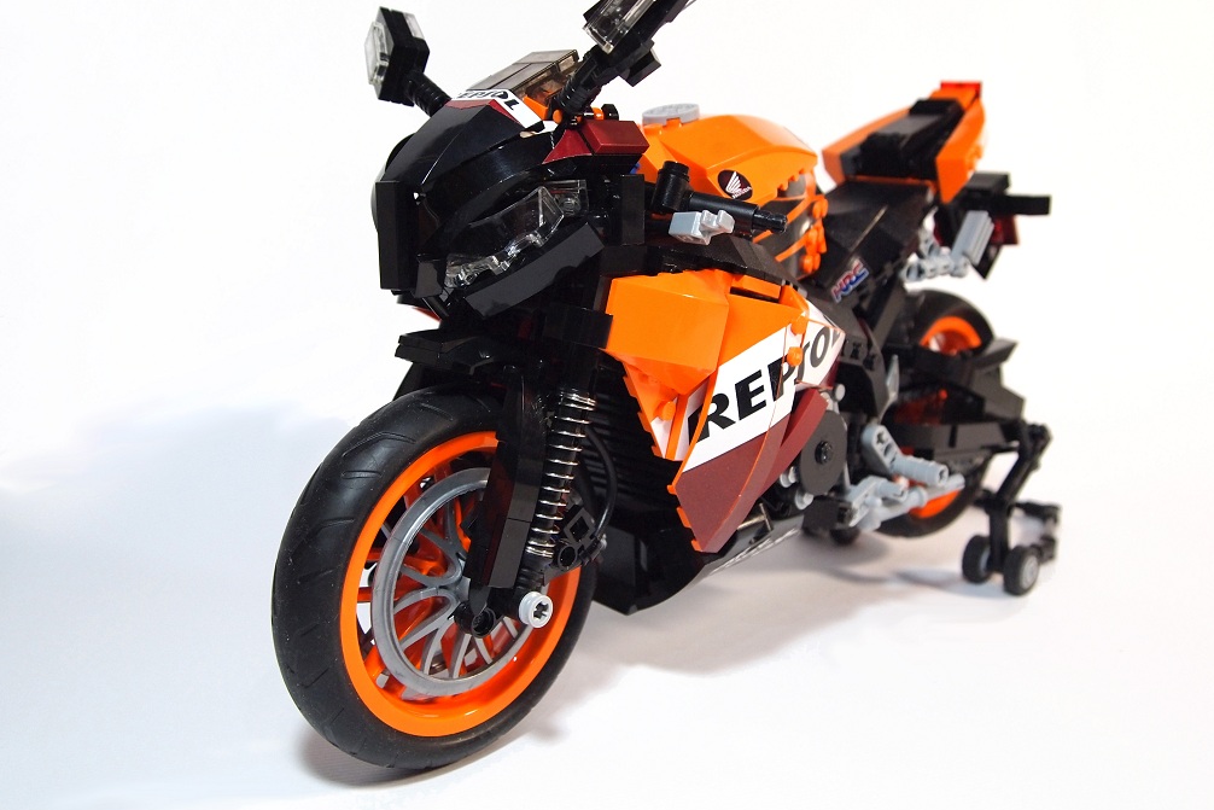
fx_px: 1214
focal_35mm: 36
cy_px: 384
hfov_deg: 53.1
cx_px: 608
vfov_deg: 36.9
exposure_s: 1/60
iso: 640
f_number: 4
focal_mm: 17
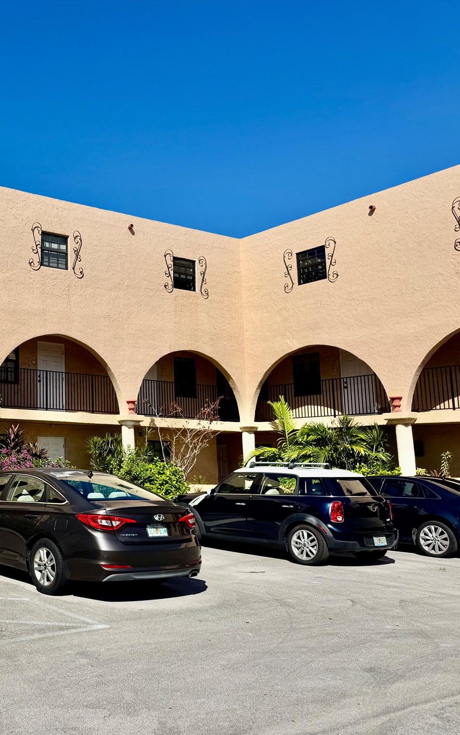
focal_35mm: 34
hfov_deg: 33.4
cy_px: 367
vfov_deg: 56.7
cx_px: -23
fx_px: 682
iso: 80
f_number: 1.78
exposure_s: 1/9009
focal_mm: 6.76
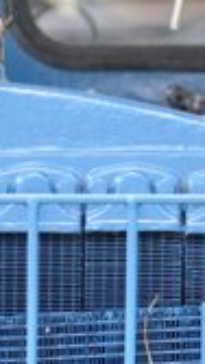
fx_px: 11793
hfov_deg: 1.0
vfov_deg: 1.8
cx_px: -73
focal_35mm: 1221
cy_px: 410
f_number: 5.6
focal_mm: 190
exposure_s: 1/100
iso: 400
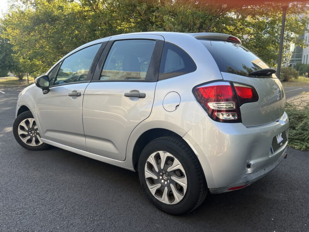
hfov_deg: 67.3
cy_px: 116
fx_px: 232
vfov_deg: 53.1
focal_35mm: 26
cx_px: 154
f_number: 1.5
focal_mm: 5.7
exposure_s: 1/718
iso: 50
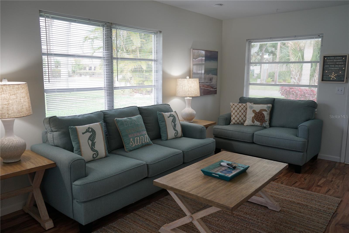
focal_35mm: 28
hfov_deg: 65.5
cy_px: 116
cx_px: 174
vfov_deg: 46.4
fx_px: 271
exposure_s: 1/60
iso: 320
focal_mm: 28
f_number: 4
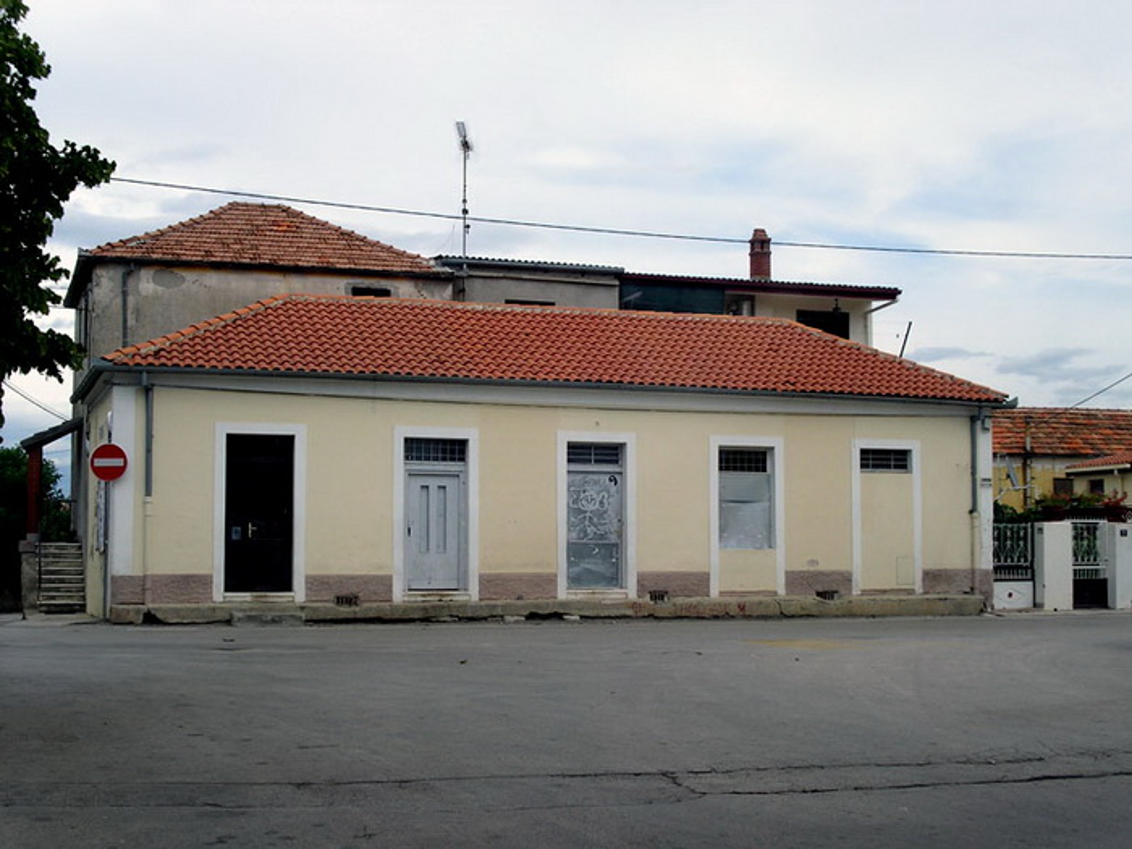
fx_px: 1472
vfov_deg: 32.2
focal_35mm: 45
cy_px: 424
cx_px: 566
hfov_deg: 42.1
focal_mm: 9.3
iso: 100
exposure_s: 1/350
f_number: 5.6
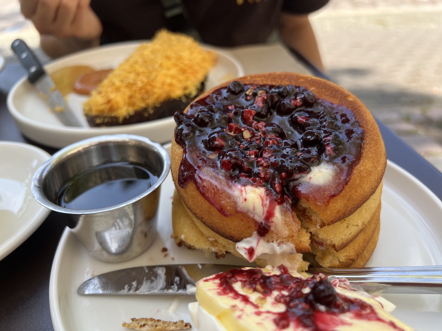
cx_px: 221
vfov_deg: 53.1
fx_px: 332
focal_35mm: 26
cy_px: 166
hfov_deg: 67.3
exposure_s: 1/594
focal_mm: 5.7
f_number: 1.5
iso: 50
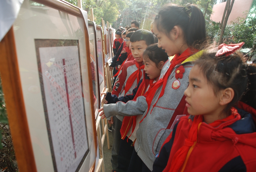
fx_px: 214
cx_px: 128
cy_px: 86
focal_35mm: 30
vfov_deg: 43.8
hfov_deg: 61.8
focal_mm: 20
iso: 200
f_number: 3.8
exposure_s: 1/30
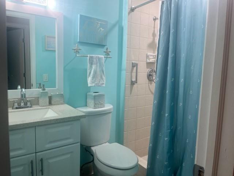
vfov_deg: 53.1
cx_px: 117
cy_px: 88
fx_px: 176
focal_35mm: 26
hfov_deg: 67.3
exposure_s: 1/60
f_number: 1.6
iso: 80
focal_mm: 5.1
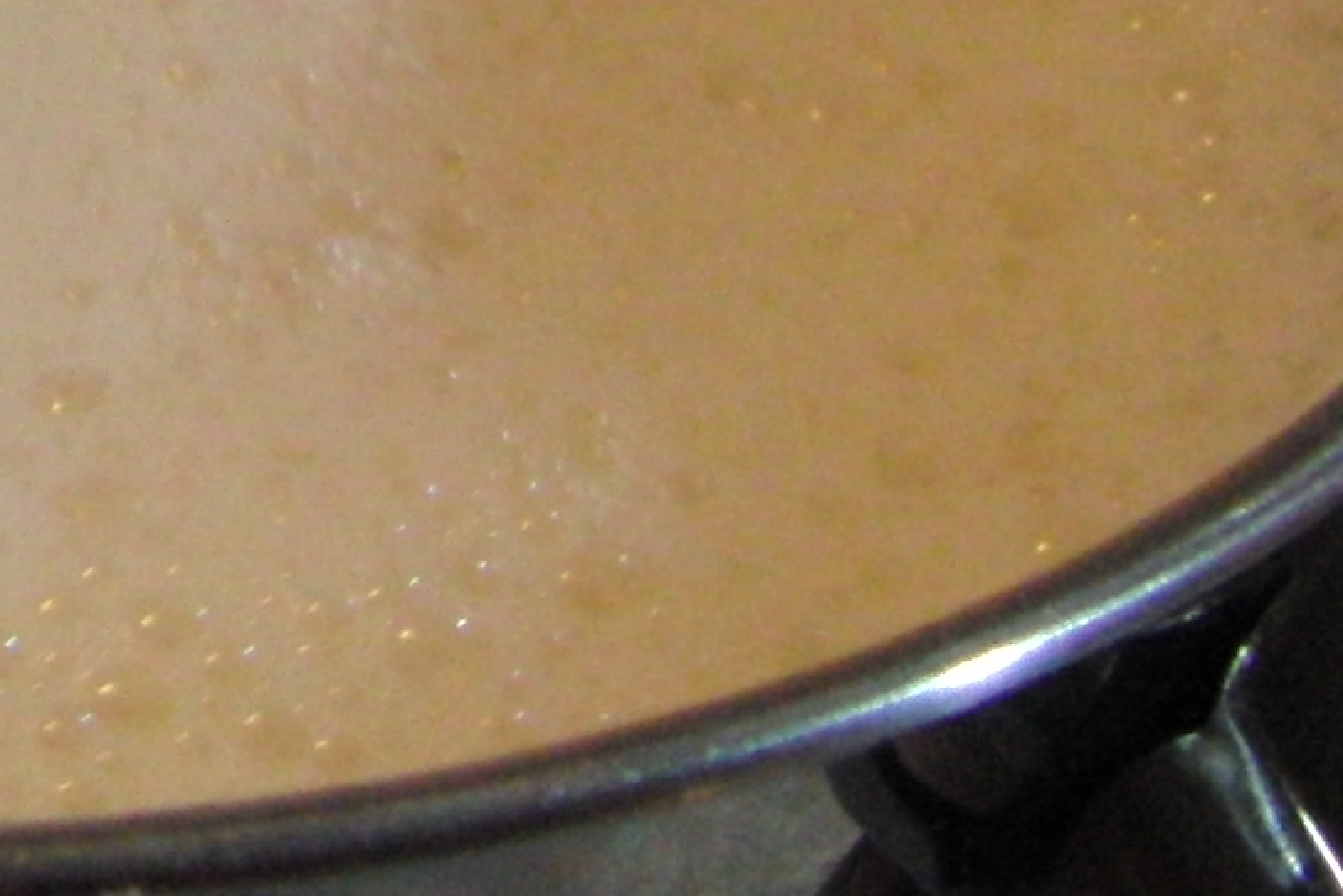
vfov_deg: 10.6
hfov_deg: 16.3
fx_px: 4365
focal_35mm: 117
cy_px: -980
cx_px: -509
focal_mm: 4.6
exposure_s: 1/60
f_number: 2.8
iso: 400
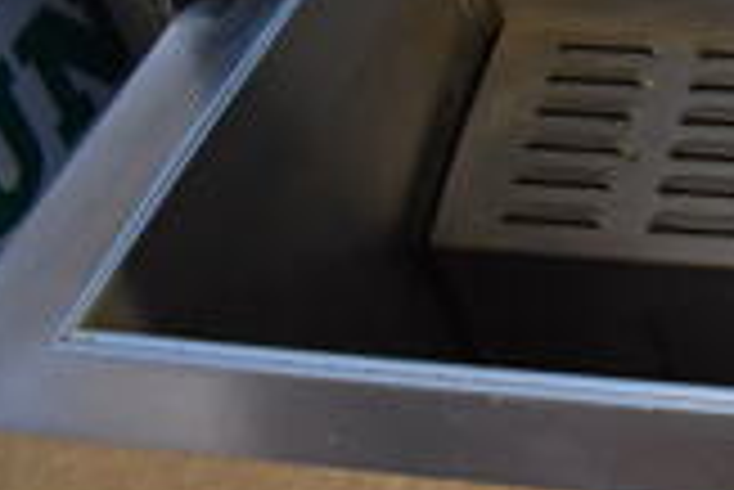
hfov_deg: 16.6
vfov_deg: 13.3
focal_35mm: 101
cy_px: -72
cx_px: 1342
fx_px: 2061
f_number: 3.5
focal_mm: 18
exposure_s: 1/125
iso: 1600
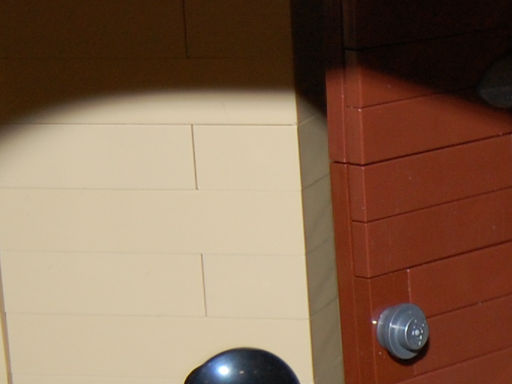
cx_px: 675
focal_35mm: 165
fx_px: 2440
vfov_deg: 8.8
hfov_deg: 11.6
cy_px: 560
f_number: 4.2
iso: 400
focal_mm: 26
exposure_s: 1/60
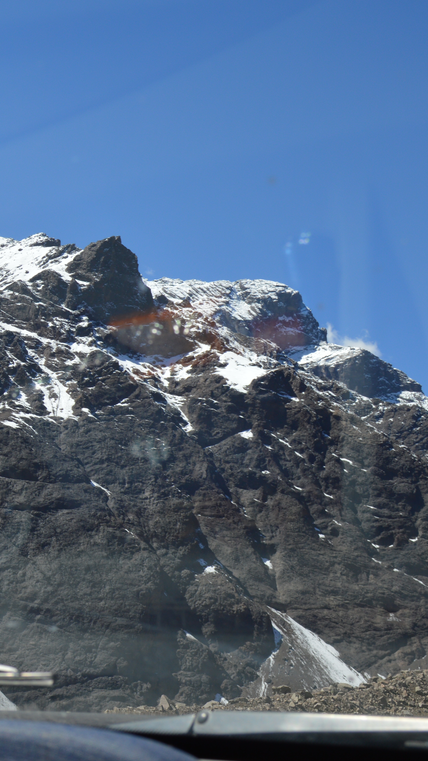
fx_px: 1412
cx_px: -105
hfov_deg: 16.4
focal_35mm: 70
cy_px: 349
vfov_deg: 30.1
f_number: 8
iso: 100
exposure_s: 1/250
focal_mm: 26
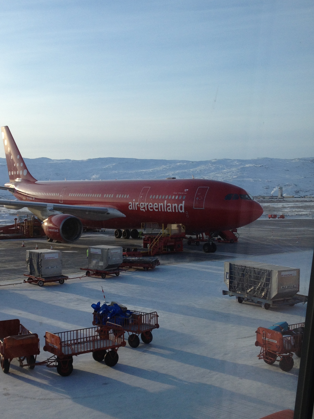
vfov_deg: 38.8
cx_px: 139
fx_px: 592
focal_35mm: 49
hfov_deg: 29.7
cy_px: 249
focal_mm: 4.28
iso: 50
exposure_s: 1/920
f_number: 2.4
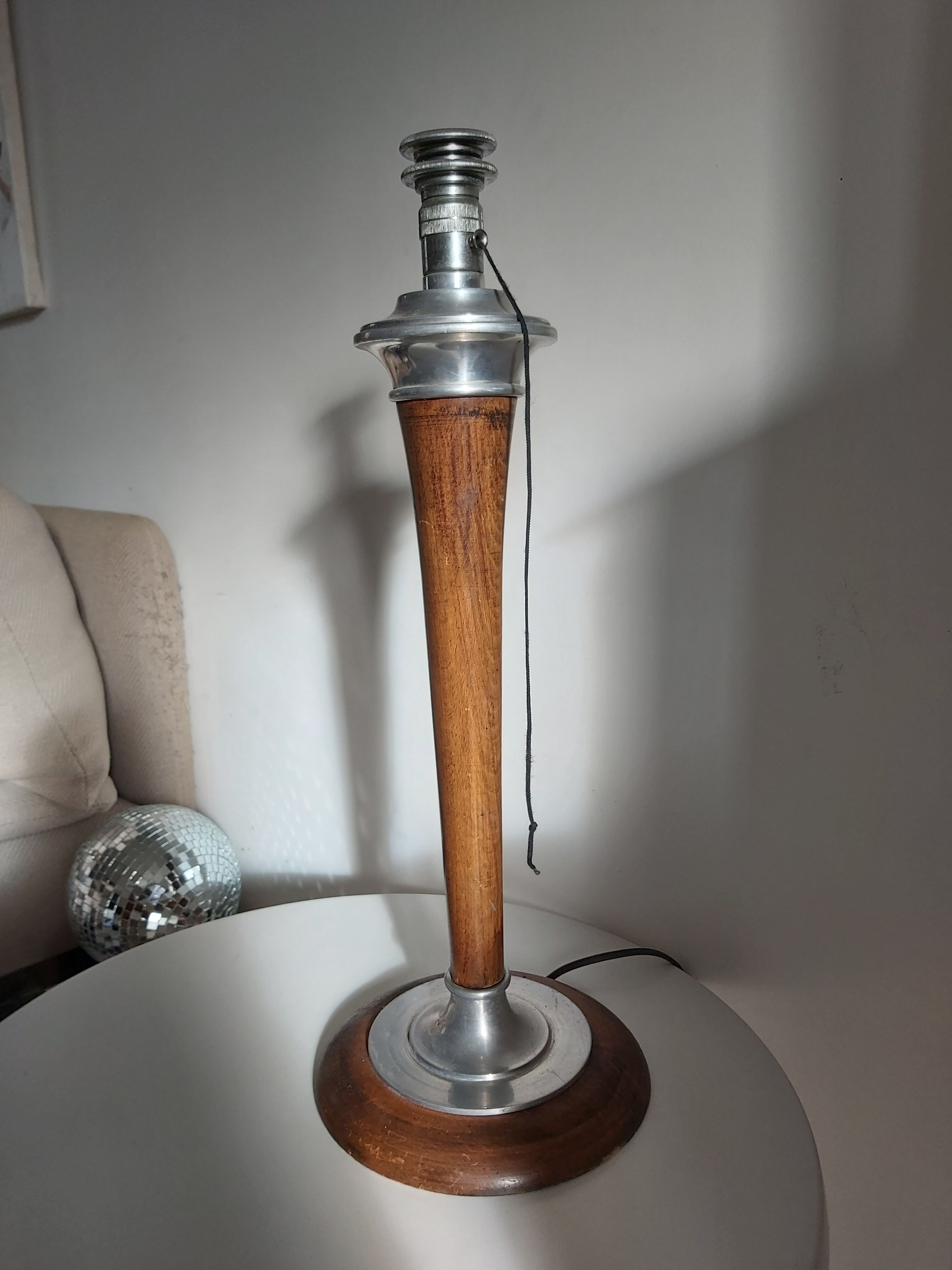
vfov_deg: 67.3
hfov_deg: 53.1
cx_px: 476
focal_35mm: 26
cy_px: 635
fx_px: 953
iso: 64
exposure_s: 1/111
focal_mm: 3.92
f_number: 1.7
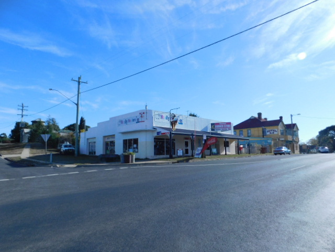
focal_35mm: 23
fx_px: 223
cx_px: 168
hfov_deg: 73.9
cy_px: 126
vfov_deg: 58.9
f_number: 6
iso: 125
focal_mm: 4
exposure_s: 1/400
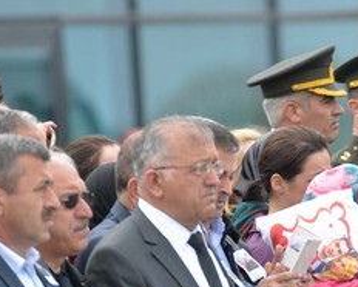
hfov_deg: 2.4
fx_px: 8611
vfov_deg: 1.9
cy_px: 333
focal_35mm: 812
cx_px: 437
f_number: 5
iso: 400
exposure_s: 1/1600
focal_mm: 300
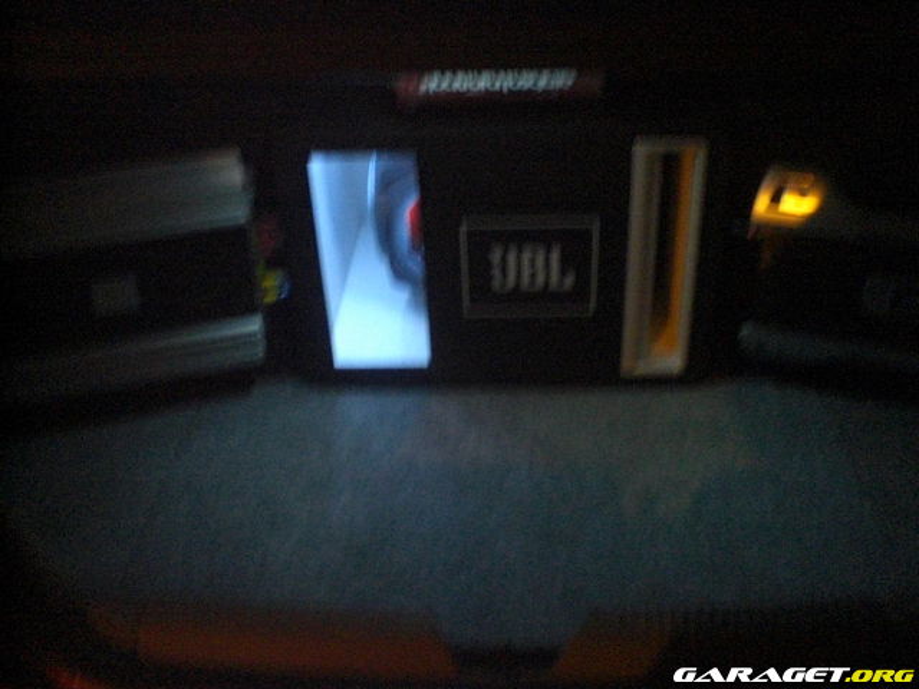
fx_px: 1009
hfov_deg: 49.0
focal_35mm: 38
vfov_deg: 37.7
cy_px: 344
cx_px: 460
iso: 800
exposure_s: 1/8
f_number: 3.1
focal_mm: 6.3
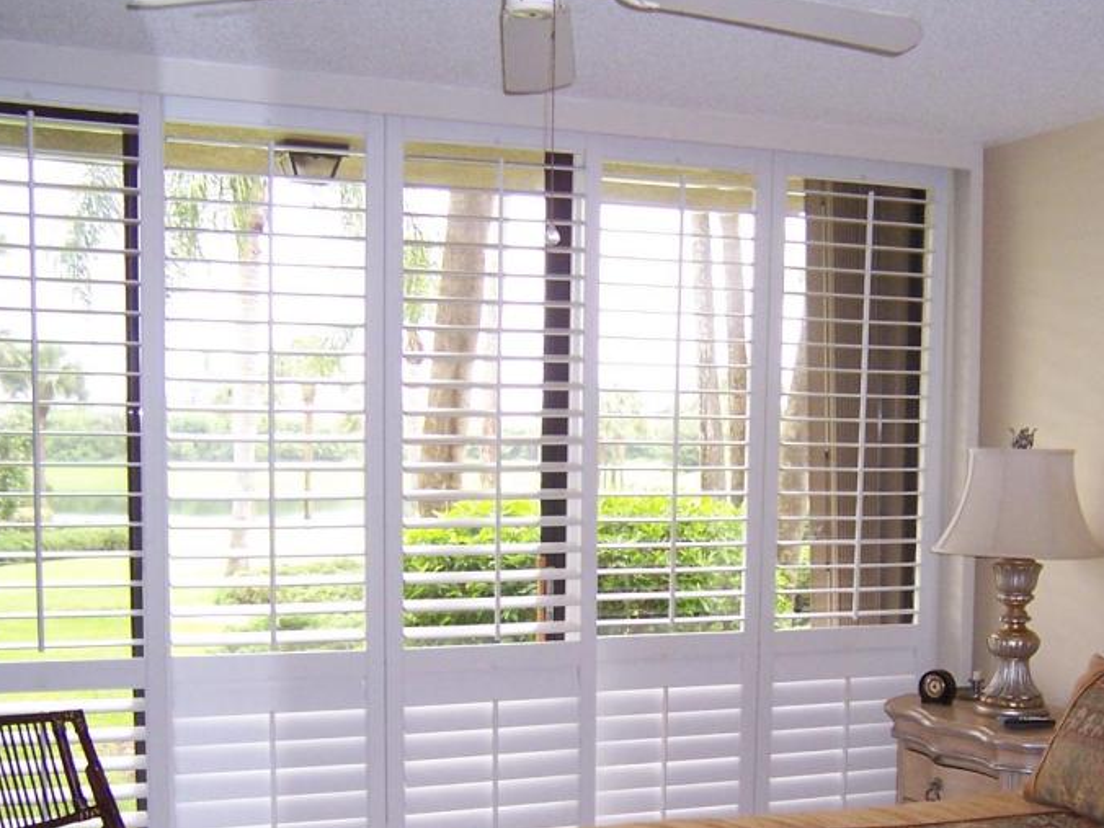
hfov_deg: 38.0
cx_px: 660
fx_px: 1595
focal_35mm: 50
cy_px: 619
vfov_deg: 28.7
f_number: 2.8
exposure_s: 1/90
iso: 140
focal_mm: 5.5
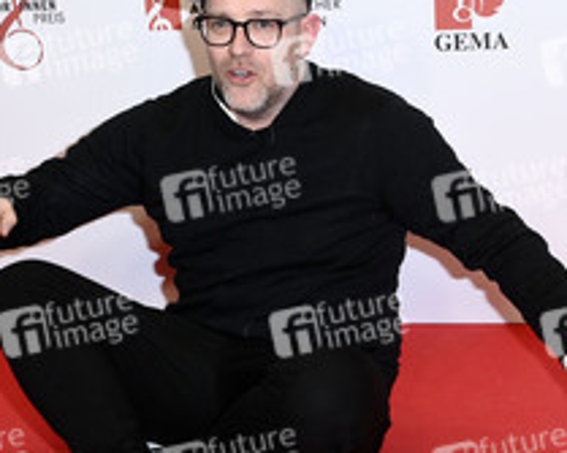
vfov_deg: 17.2
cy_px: 258
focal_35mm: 89
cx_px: 267
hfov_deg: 21.5
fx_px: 1493
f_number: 5.6
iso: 1250
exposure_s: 1/250
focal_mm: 44
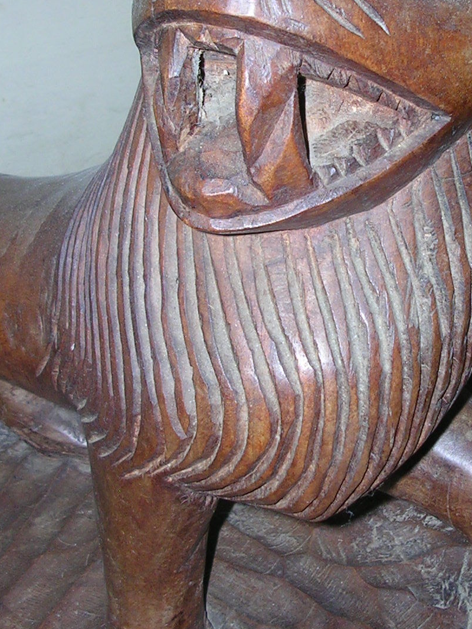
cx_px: 320
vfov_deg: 26.6
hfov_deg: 20.1
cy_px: 241
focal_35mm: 73
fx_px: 1327
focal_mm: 5.8
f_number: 2.8
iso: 50
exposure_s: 1/60.1
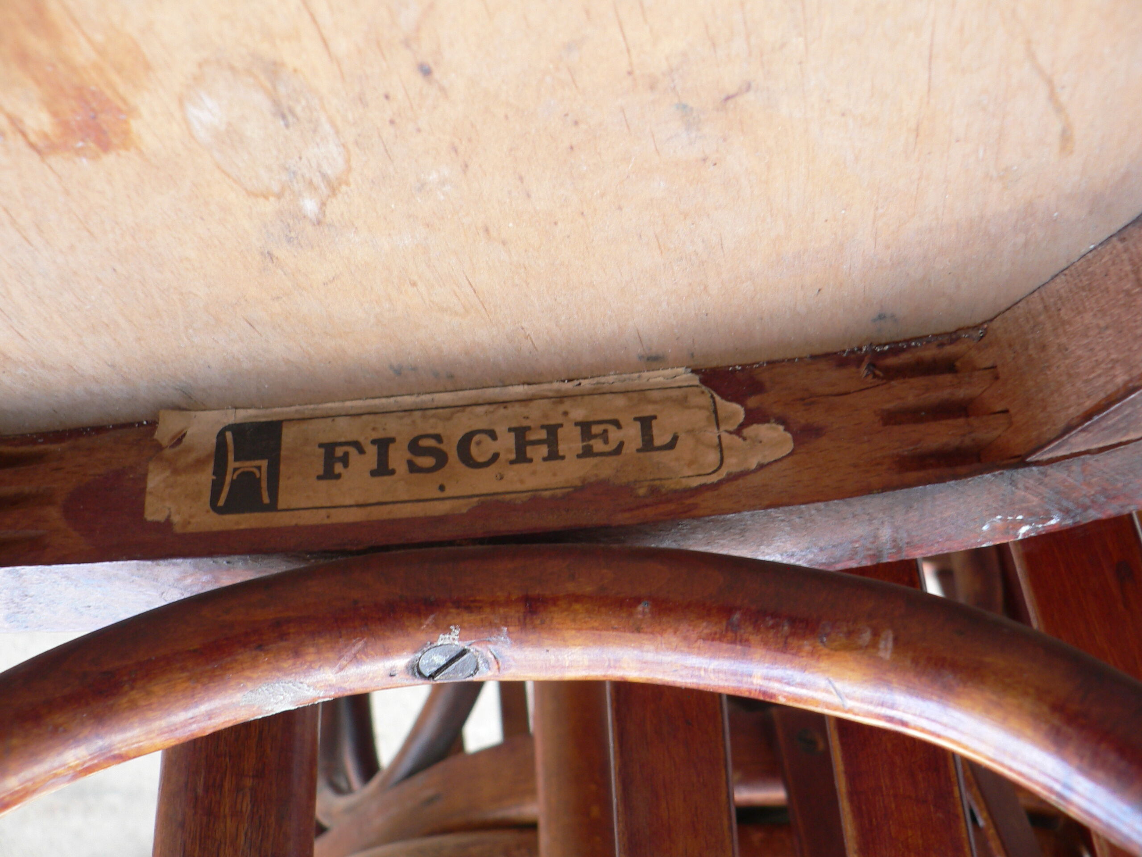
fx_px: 1188
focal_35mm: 36
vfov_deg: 39.7
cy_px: 428
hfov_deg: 51.4
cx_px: 571
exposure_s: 1/40
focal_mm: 6
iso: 80
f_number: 2.8
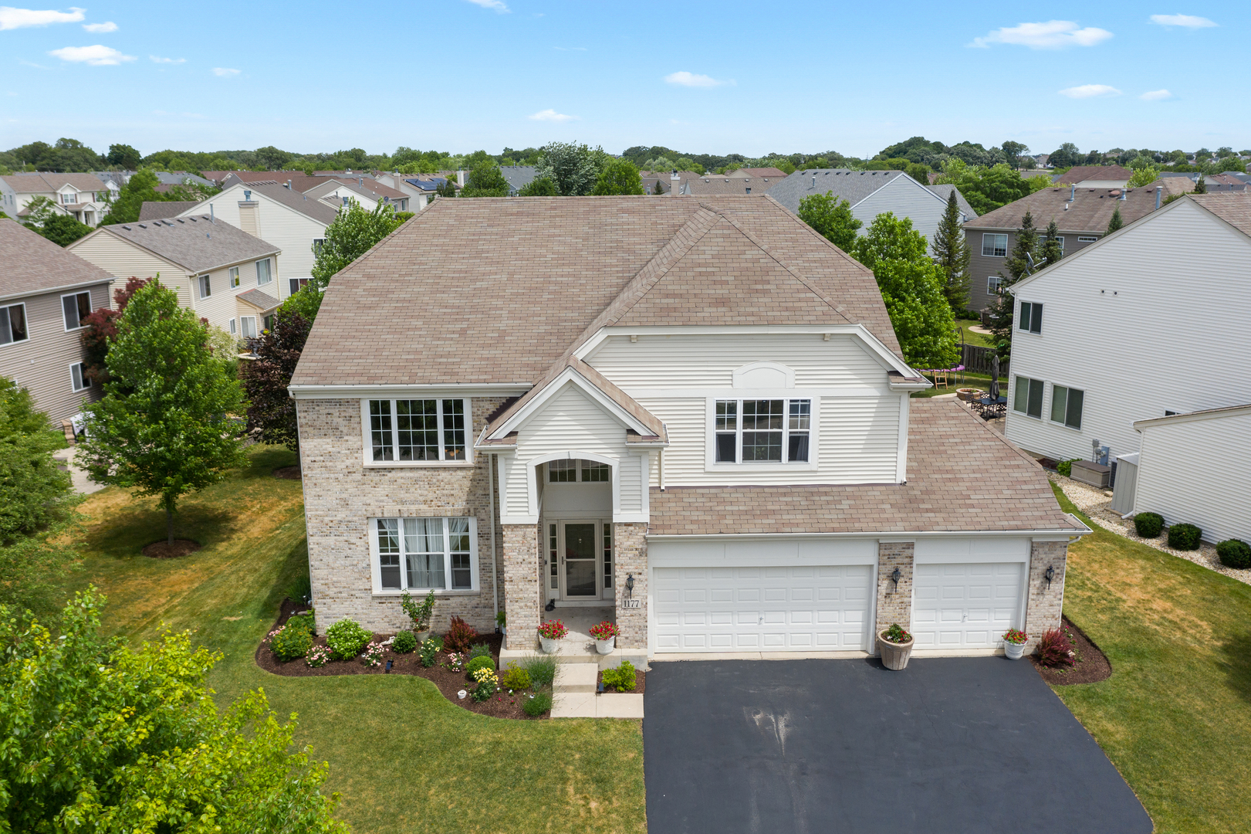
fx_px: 973
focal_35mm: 28
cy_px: 417
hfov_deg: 65.5
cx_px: 626
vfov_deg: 46.4
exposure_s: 1/1250
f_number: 4
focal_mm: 10.26
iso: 100
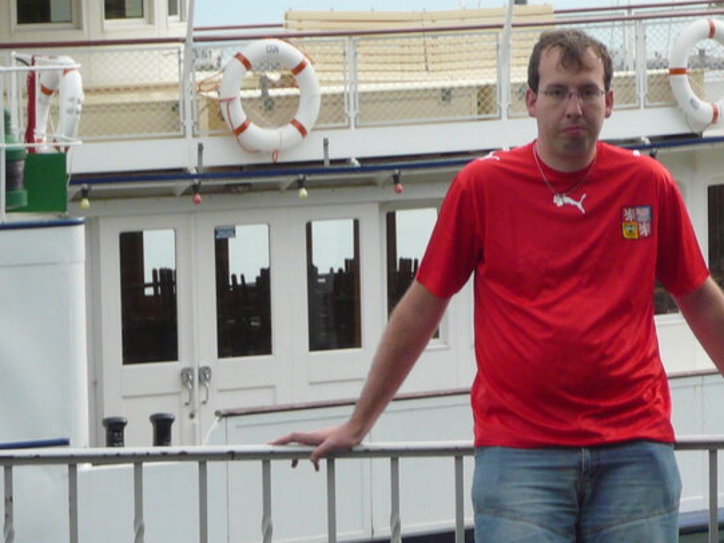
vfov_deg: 6.6
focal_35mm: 226
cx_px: 554
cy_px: 423
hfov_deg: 8.7
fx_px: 4725
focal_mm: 16.8
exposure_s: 1/160
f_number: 5.6
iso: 100
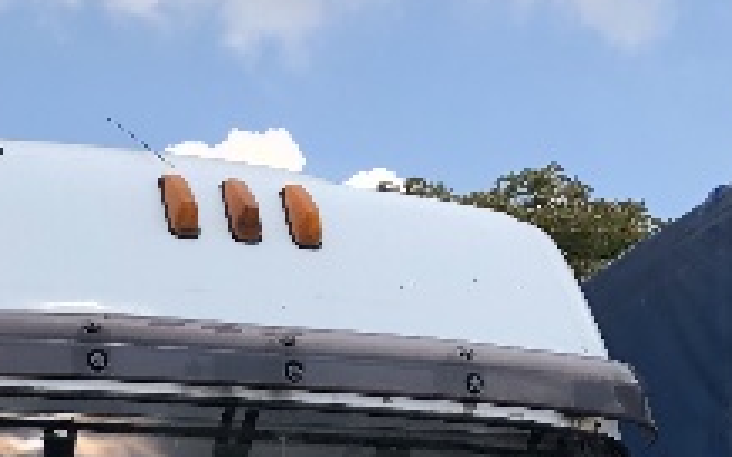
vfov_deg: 12.1
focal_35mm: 98
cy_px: 864
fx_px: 1954
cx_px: 178
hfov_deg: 21.0
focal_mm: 3.99
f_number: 1.8
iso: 20
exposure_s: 1/873
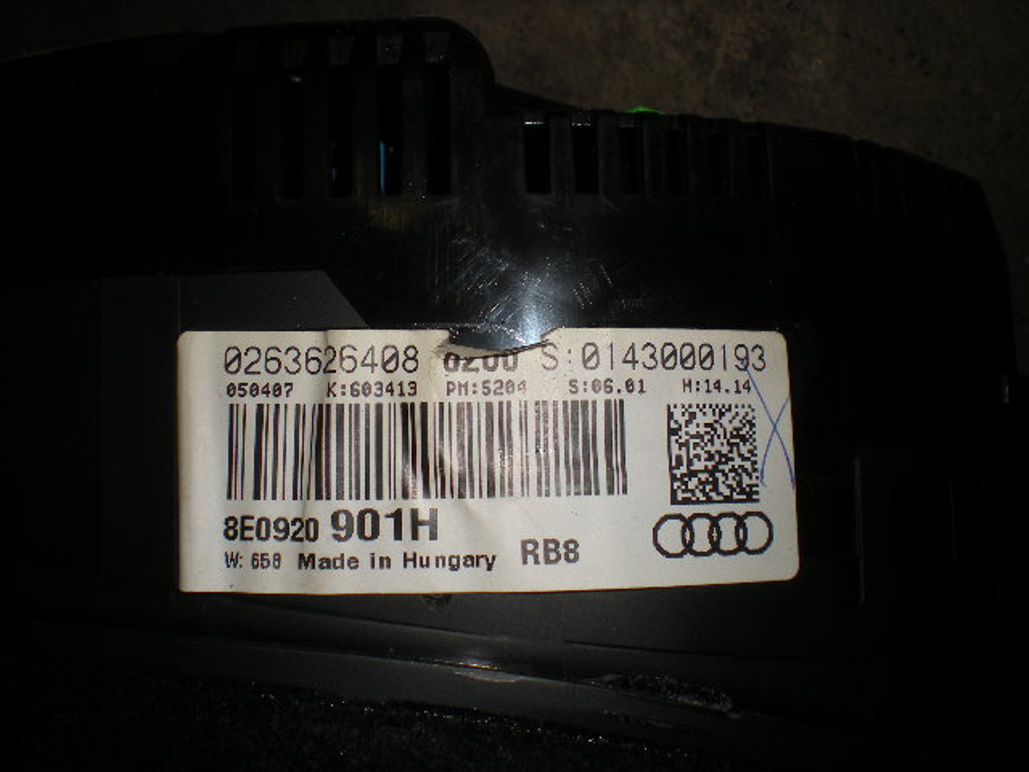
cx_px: 514
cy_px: 386
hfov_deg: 49.0
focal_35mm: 38
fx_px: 1130
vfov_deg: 37.7
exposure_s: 1/60
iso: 64
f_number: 4.6
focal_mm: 6.3
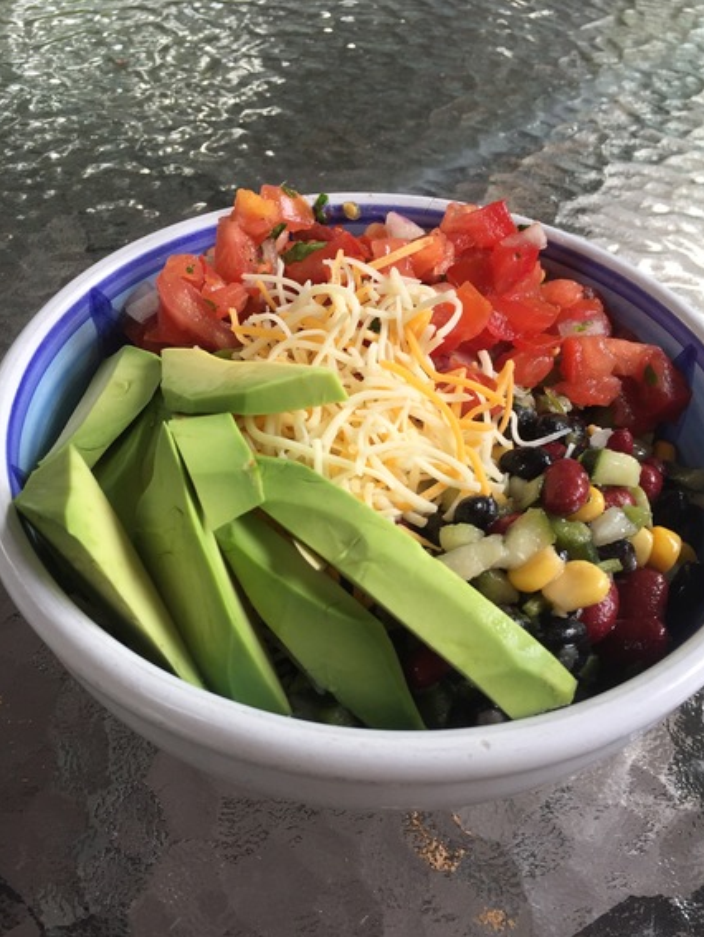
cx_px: 361
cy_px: 491
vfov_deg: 58.3
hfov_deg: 45.5
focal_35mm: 31
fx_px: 840
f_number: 2.2
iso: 50
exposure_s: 1/120
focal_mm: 4.15
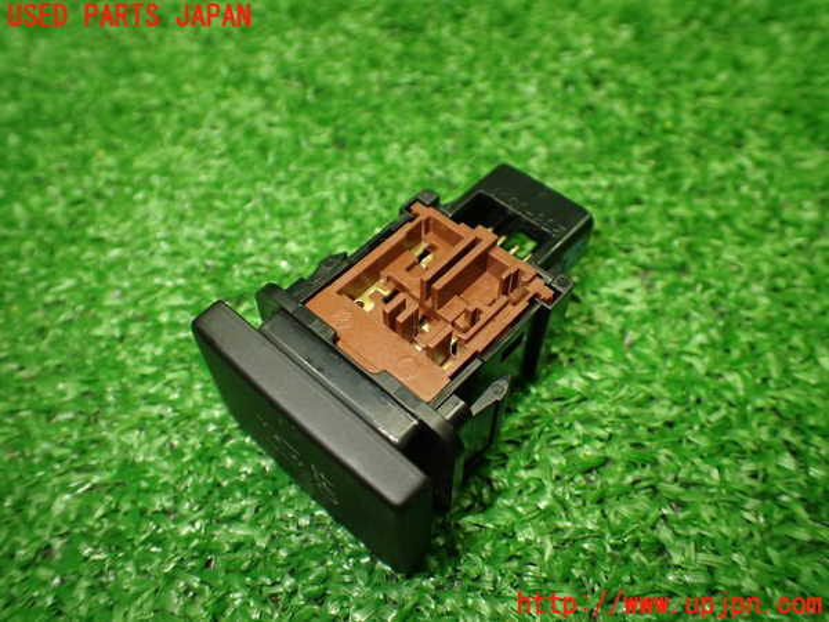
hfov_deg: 60.0
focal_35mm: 30
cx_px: 414
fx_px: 718
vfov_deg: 46.8
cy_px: 311
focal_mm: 5.4
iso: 400
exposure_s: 1/125
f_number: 2.3
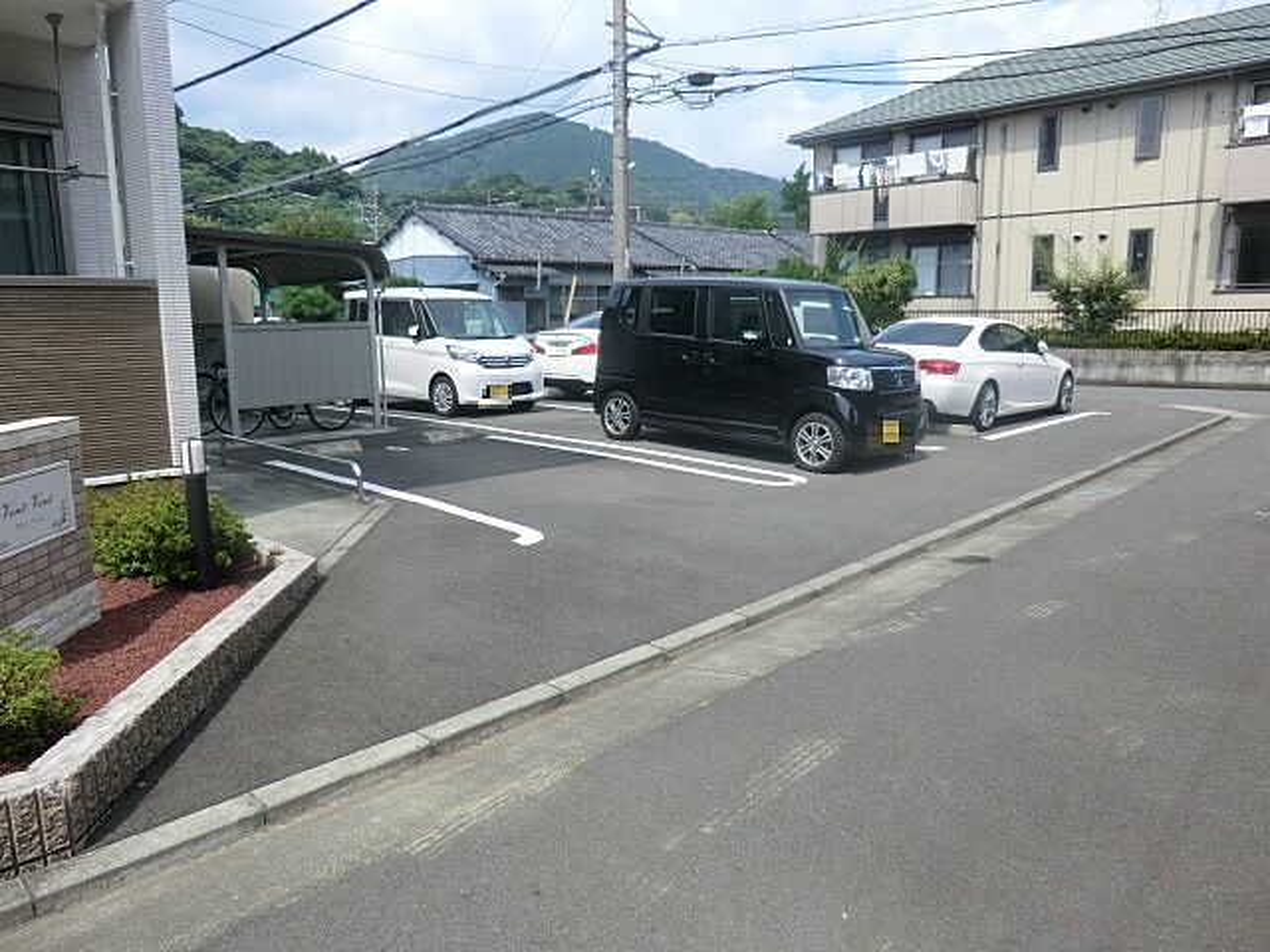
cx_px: 635
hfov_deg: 71.6
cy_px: 476
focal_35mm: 24
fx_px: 881
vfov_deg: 56.8
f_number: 3.2
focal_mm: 4.3
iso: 80
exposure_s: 1/800
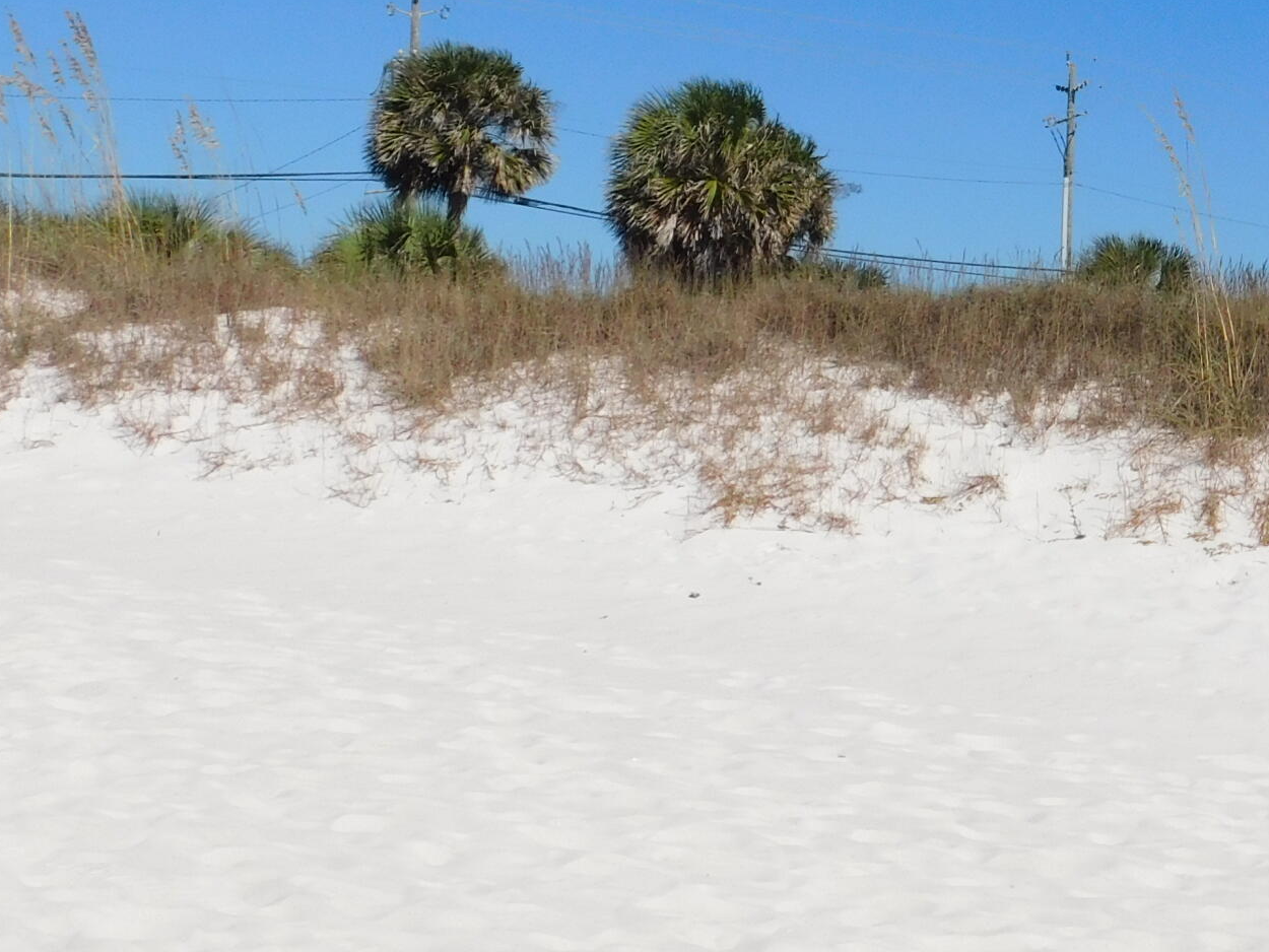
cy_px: 23
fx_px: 2640
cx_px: 1256
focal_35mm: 72
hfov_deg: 25.7
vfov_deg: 19.9
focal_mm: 5.3
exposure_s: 1/800
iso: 125
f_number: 6.4
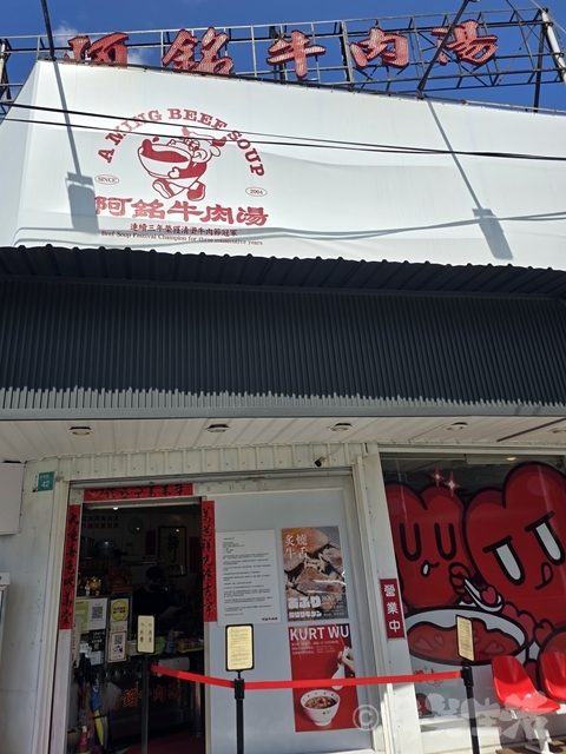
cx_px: 283
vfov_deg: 73.9
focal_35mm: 23
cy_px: 377
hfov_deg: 58.9
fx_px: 501
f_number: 1.7
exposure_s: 1/790
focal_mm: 6.3
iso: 12
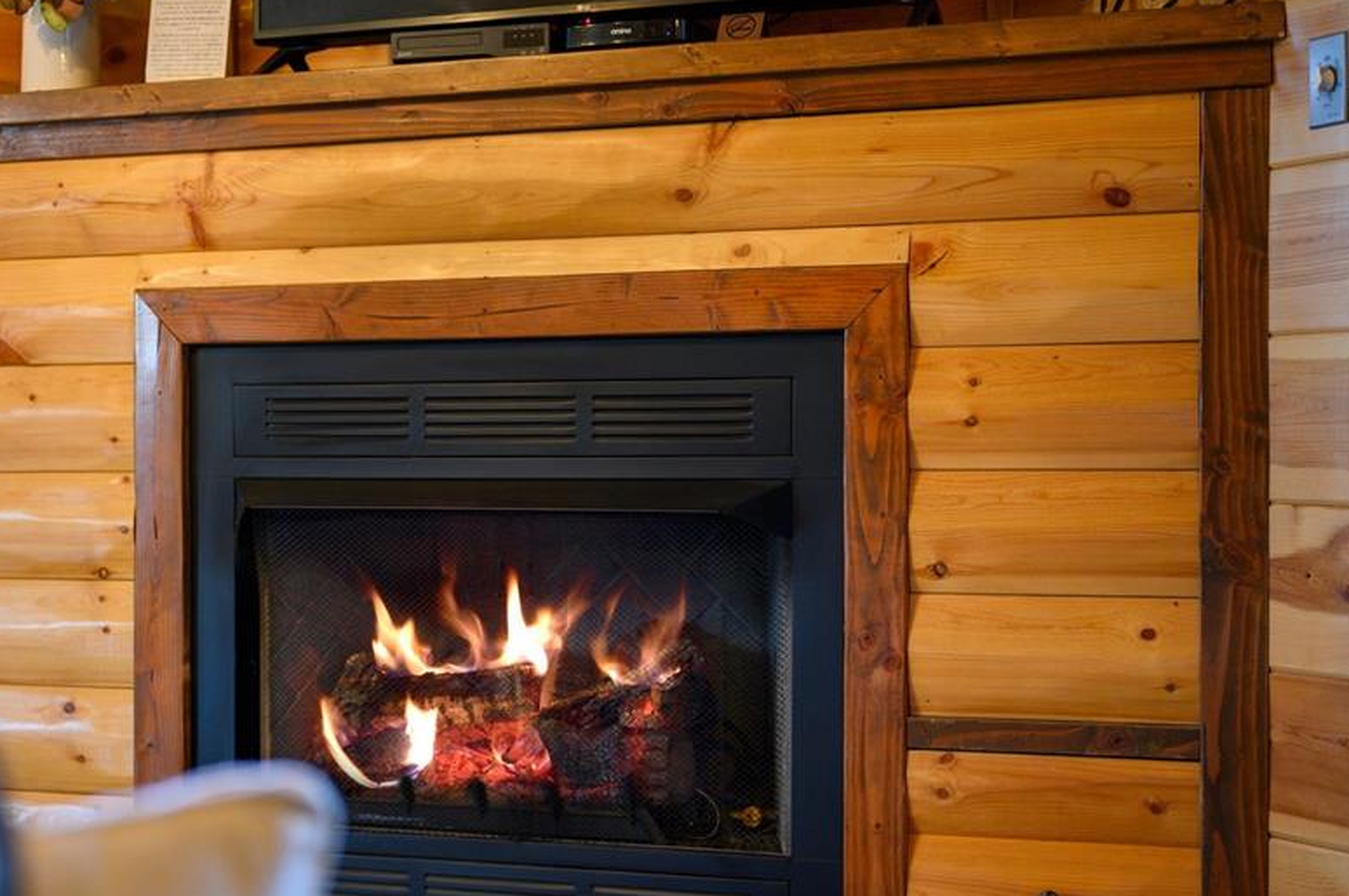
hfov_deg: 30.4
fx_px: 2471
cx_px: 483
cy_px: 517
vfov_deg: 20.6
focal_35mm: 66
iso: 640
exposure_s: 1/60
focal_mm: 50
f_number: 1.8
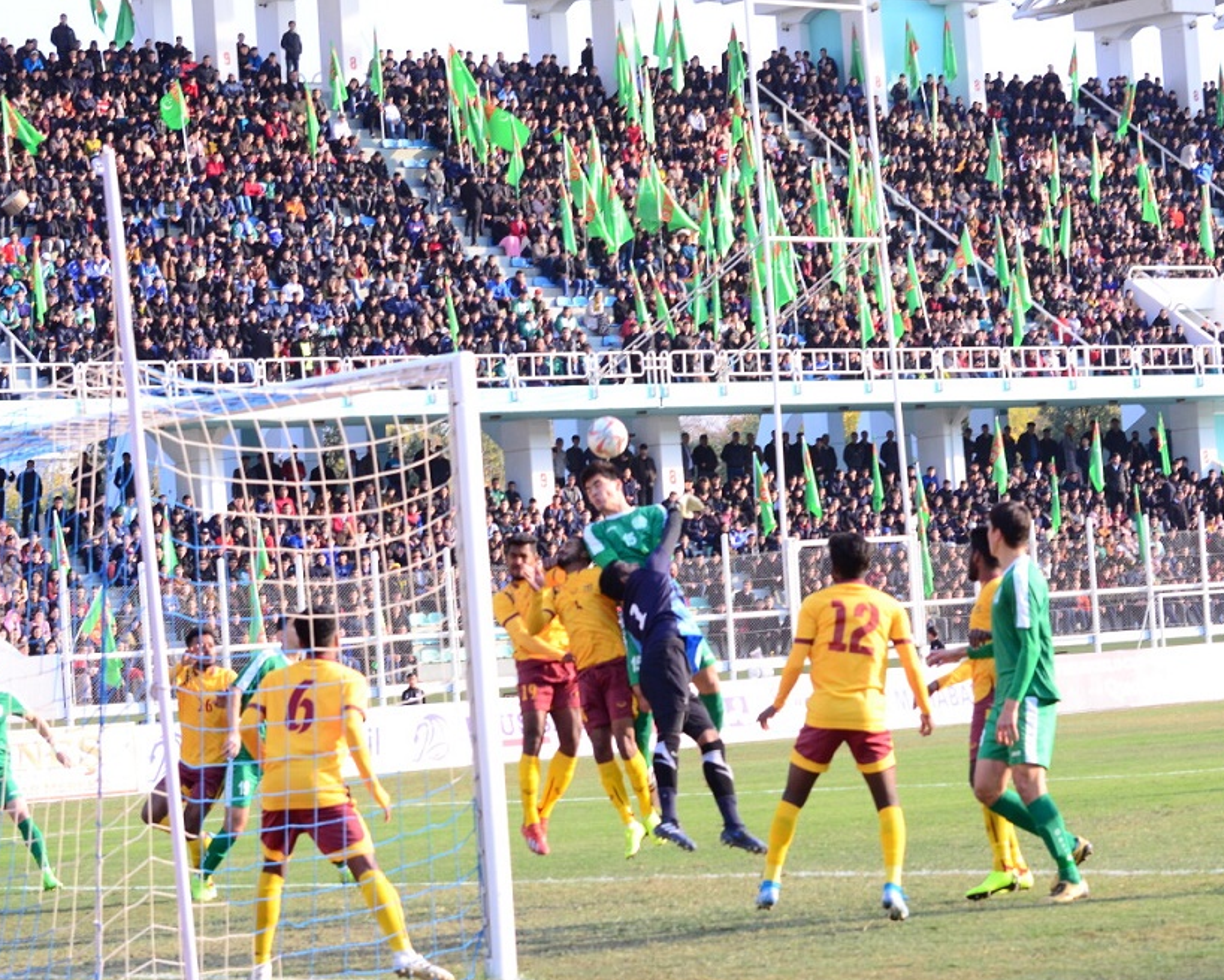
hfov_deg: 16.0
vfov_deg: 12.9
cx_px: 655
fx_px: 4349
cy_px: 493
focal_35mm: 120
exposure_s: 1/500
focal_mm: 70
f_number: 7.1
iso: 1000
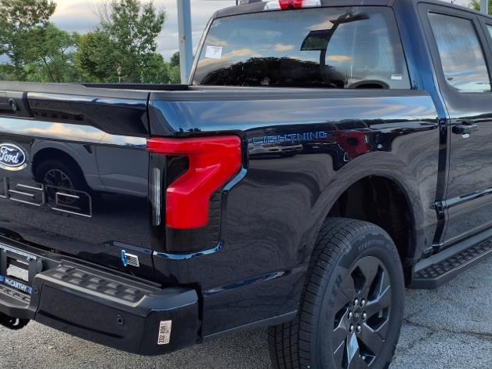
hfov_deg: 42.9
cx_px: 244
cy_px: 144
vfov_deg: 32.8
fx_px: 625
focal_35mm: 44
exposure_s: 1/357
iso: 40
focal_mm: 3.58
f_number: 1.9
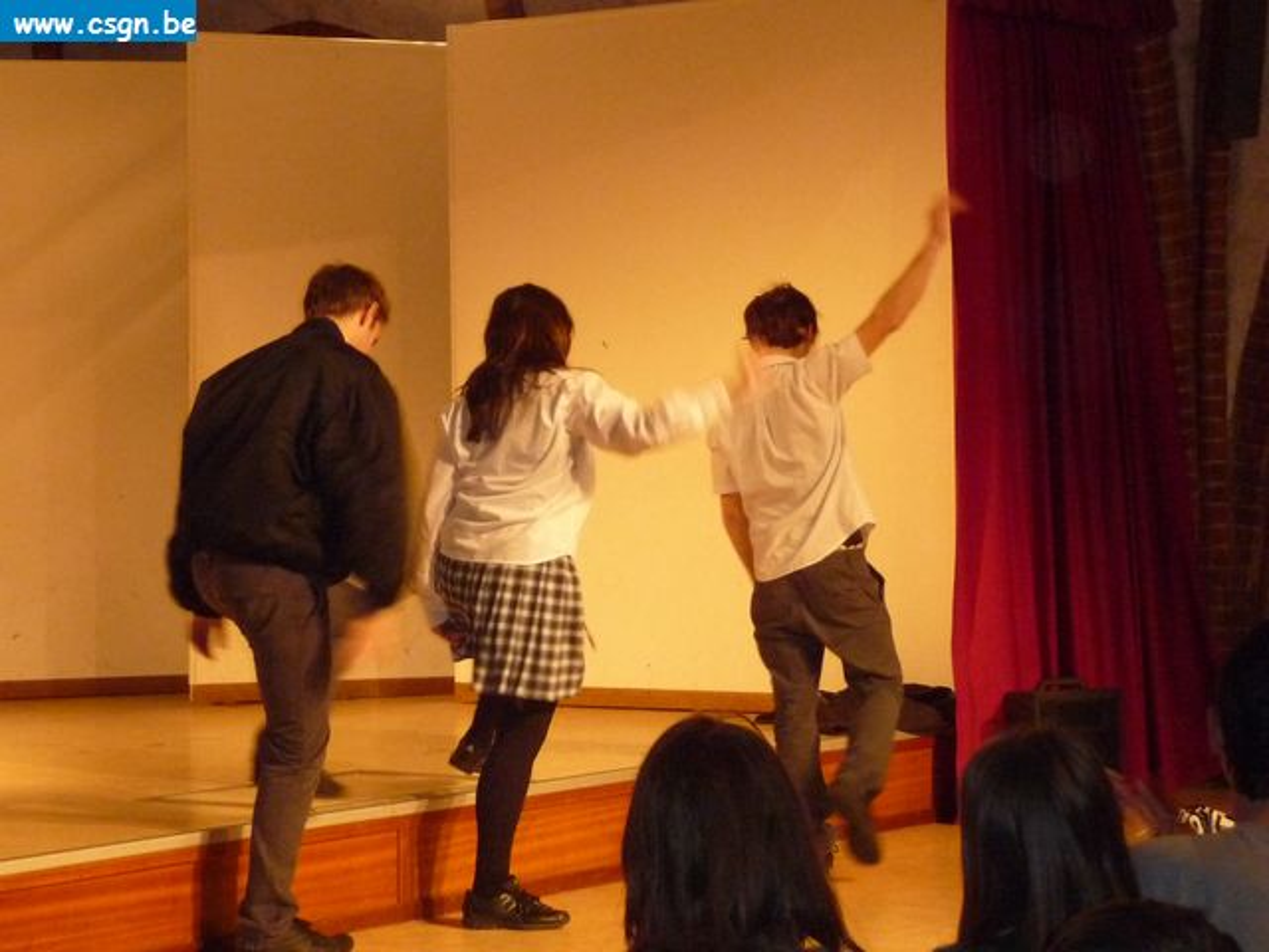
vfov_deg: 16.2
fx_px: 3336
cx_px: 634
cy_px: 476
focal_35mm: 91
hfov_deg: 21.5
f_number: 4.5
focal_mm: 11.3
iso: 640
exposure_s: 1/30
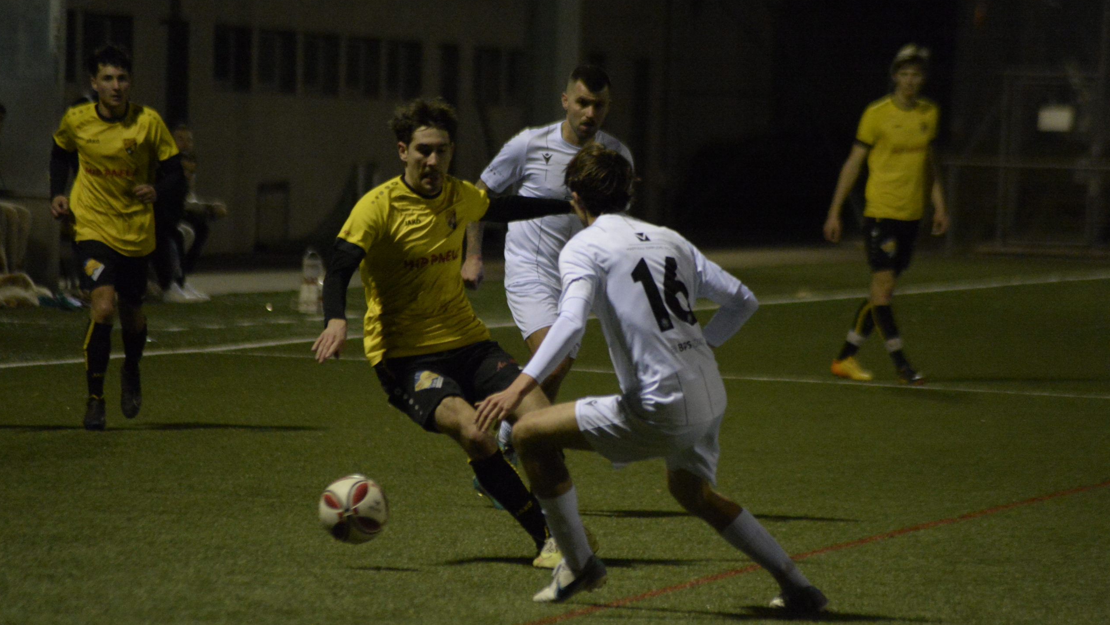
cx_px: 555
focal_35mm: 315
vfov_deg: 3.9
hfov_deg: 6.9
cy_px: 323
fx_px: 9271
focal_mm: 300
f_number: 5.6
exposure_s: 1/640
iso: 12800
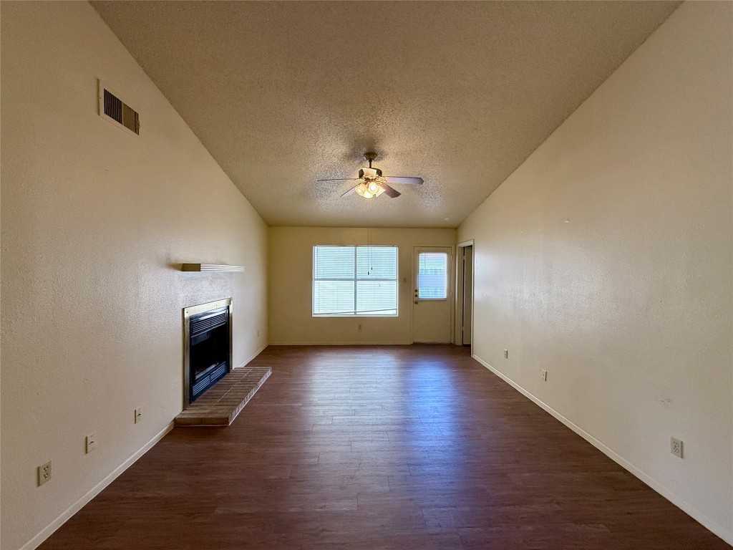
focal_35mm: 14
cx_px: 366
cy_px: 275
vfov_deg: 85.7
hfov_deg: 102.1
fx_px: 296
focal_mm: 2.22
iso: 160
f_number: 2.2
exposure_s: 1/120
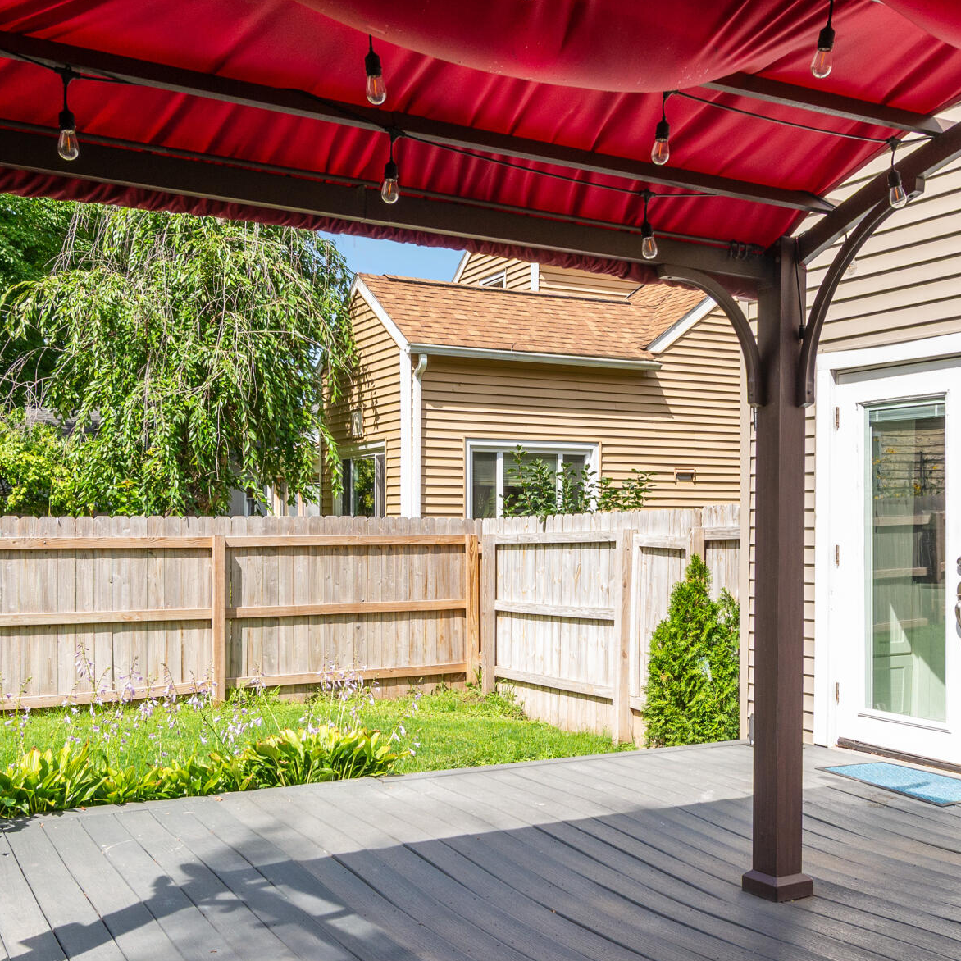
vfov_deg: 44.8
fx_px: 1162
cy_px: 560
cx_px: 540
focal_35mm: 37
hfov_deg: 44.8
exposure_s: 1/250
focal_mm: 17
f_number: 9
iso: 320
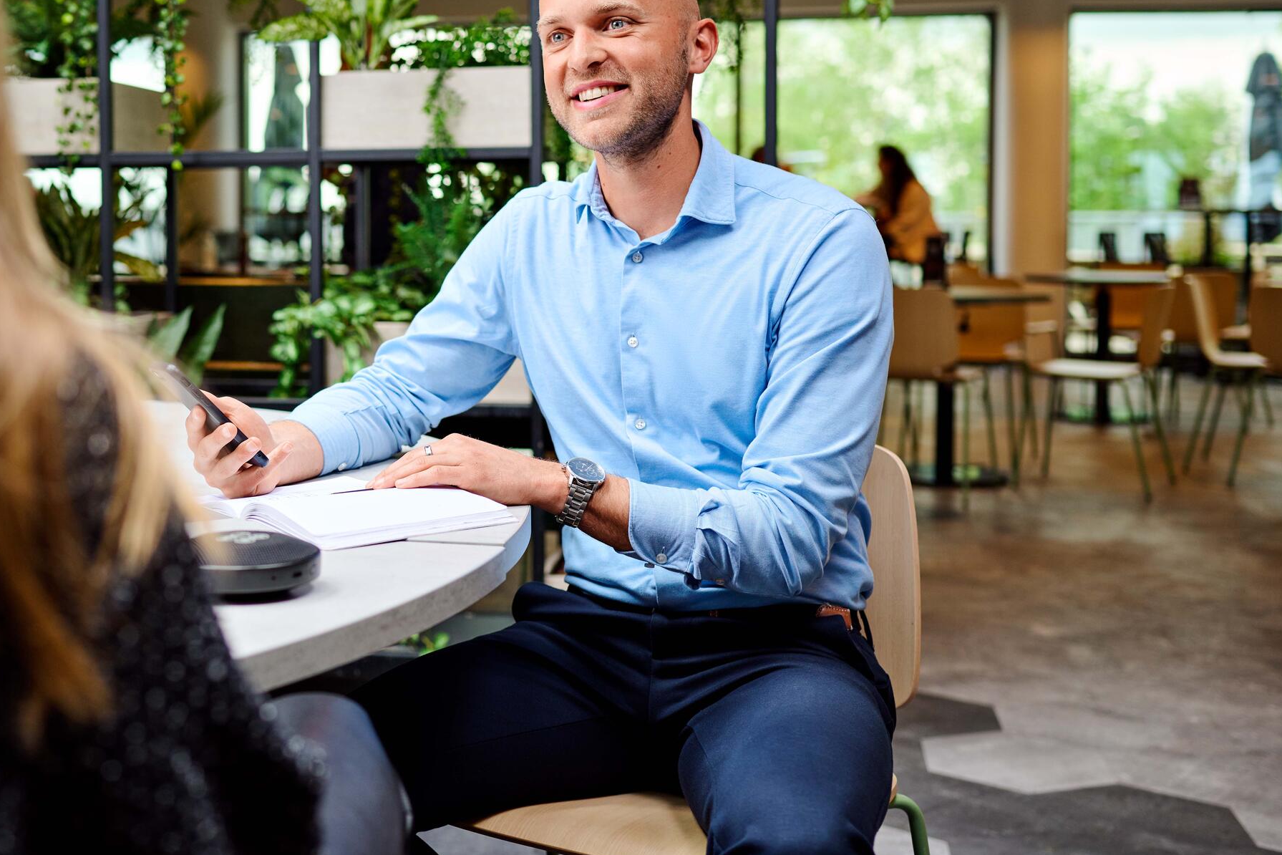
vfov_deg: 26.8
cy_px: 283
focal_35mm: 50
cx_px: 403
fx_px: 1780
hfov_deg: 39.0
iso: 200
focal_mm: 35
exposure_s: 1/100
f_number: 2.5
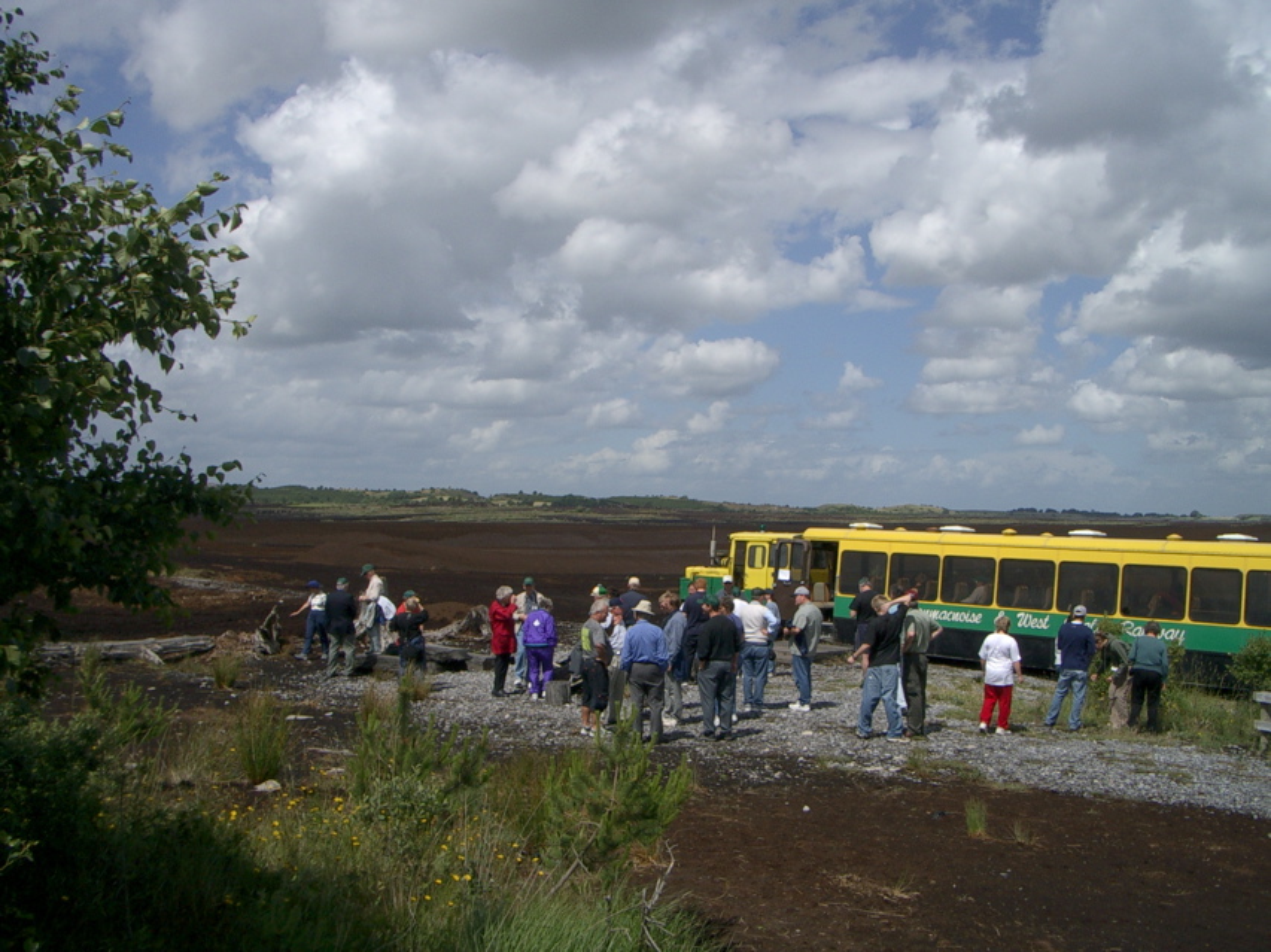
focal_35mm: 35
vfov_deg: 40.7
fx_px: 1285
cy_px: 476
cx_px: 636
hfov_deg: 52.6
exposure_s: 1/1000
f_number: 4.3
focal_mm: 5.8
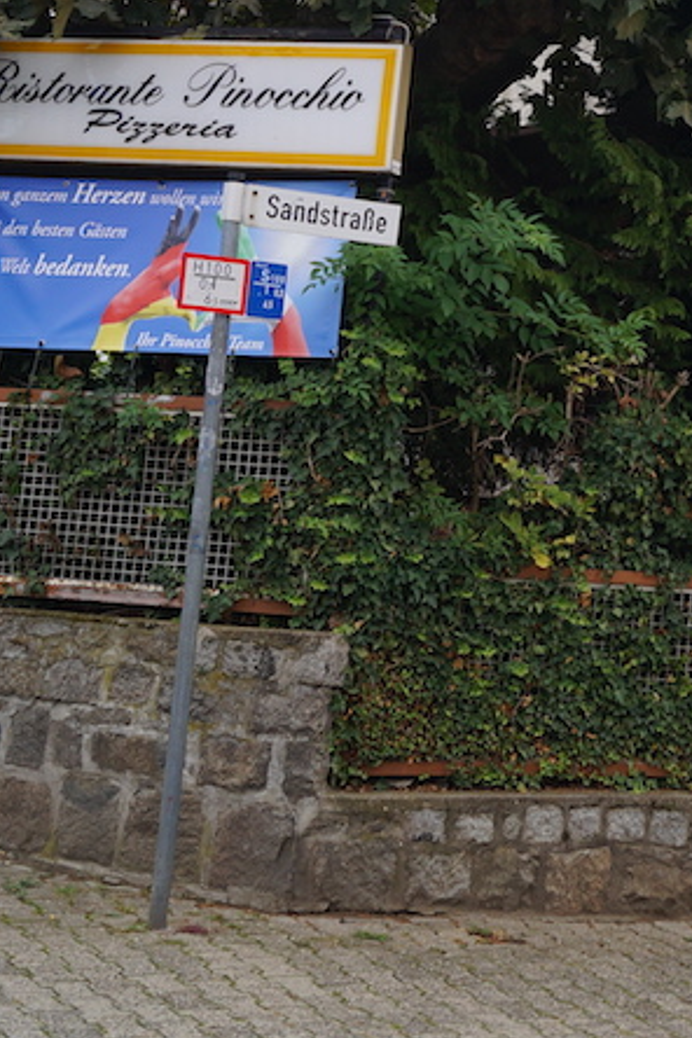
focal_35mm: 73
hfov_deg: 17.9
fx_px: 2105
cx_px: 778
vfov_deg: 27.0
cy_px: 158
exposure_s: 1/100
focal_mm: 18
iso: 100
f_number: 7.1
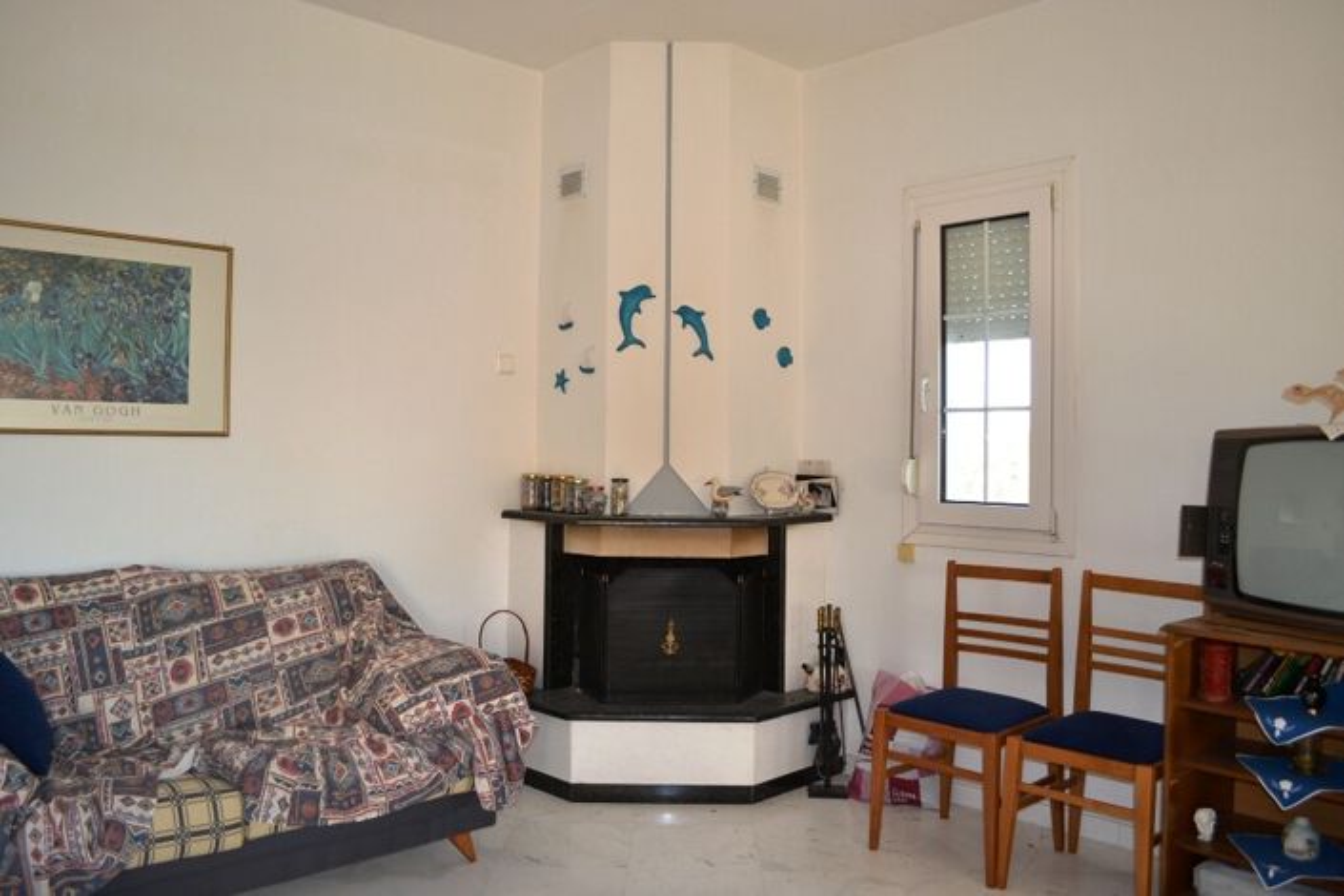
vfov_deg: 47.9
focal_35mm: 27
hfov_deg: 67.4
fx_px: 1008
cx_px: 672
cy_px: 448
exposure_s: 1/125
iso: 360
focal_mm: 18
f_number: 4
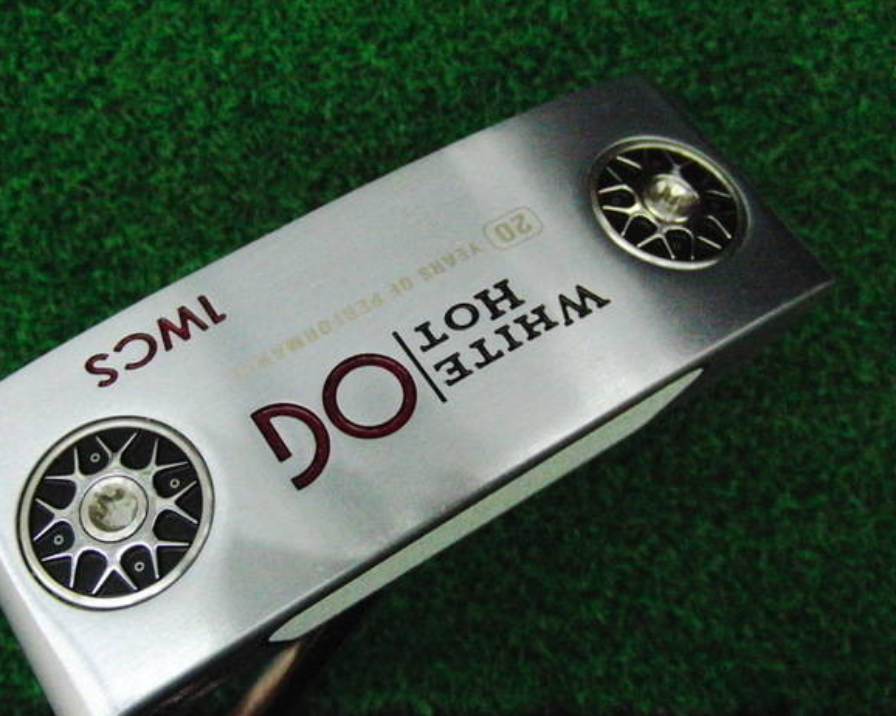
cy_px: 364
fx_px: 1060
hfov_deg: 45.8
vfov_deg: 37.3
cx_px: 419
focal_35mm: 40
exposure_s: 1/640
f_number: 3.6
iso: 3200
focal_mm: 6.42
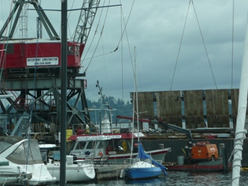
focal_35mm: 180
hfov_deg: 11.0
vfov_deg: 8.3
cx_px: 129
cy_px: 71
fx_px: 1290
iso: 100
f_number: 4.7
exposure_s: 1/320
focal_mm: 20.9
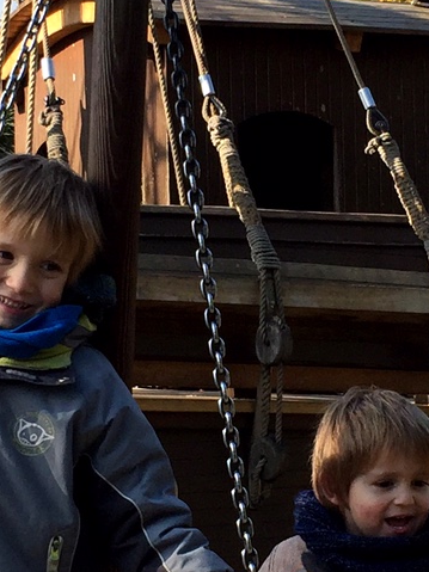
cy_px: 336
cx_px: 241
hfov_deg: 11.9
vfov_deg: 15.9
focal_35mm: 124
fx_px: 2050
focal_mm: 4.15
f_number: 2.2
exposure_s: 1/942
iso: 32
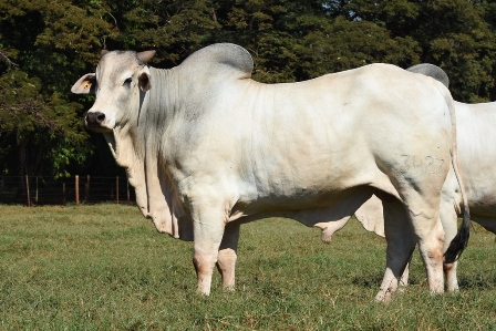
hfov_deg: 15.9
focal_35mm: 129
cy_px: 166
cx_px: 248
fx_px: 1778
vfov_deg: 10.6
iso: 200
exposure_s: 1/320
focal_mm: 86
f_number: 10
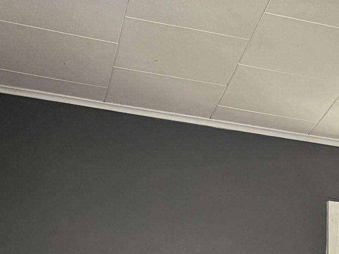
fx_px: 1087
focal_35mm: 111
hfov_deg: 16.8
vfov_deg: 11.7
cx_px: 435
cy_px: 540
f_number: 1.6
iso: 125
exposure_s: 1/120
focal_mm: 5.96
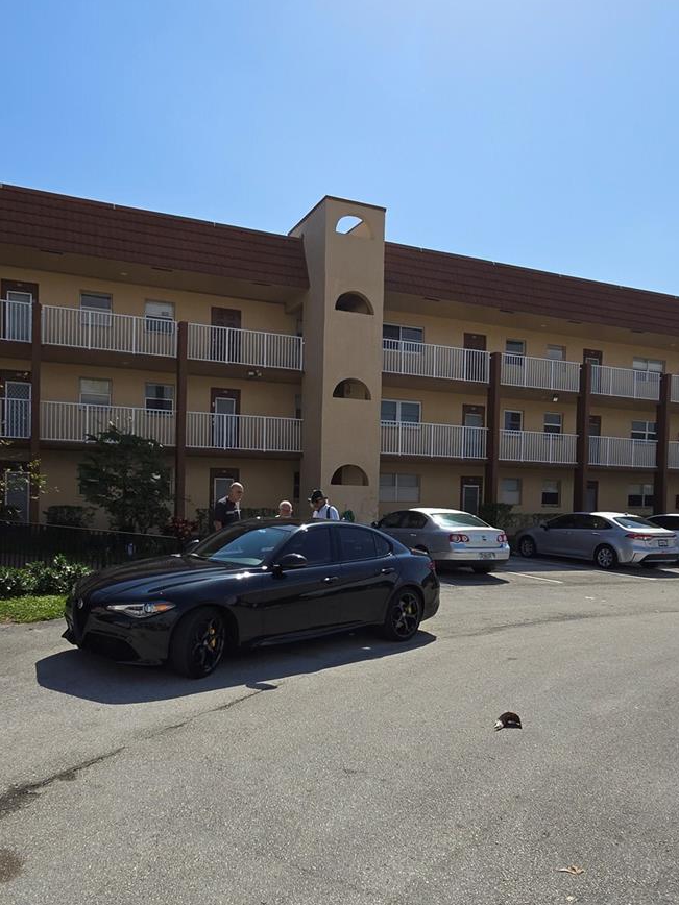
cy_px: 511
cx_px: 283
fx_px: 602
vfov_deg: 73.6
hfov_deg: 58.5
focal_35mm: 23
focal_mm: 2.2
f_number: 2.2
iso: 50
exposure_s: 1/4361
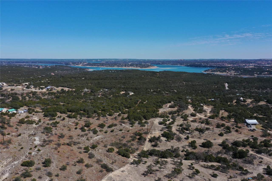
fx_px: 212
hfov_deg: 65.5
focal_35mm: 28
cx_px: 136
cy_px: 90
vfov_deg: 46.4
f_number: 6.3
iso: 100
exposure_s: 1/500
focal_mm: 10.26
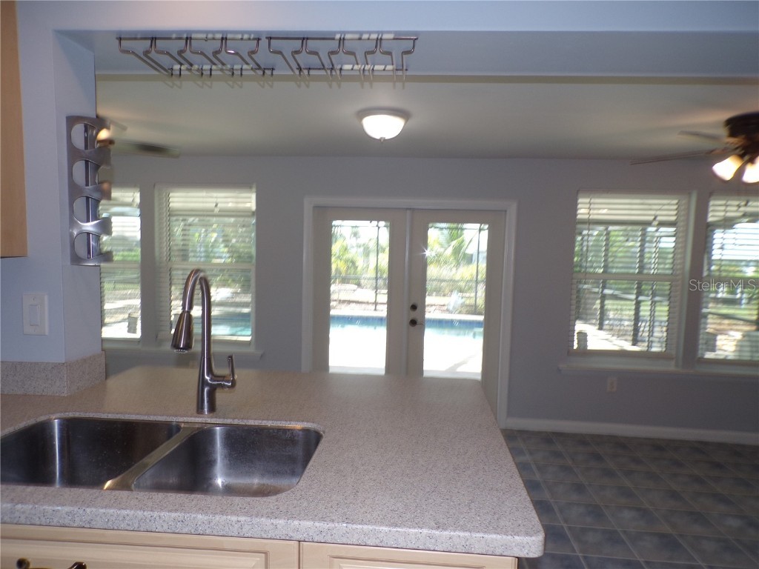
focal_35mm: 24
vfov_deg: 56.8
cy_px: 284
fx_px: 526
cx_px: 380
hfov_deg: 71.6
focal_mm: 4.3
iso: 80
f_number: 4.3
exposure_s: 1/40
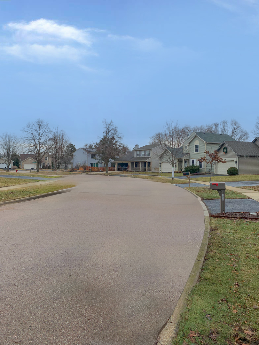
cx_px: 130
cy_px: 172
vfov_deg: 67.3
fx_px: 259
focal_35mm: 26
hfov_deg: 53.1
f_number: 1.8
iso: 25
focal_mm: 4.25
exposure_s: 1/749
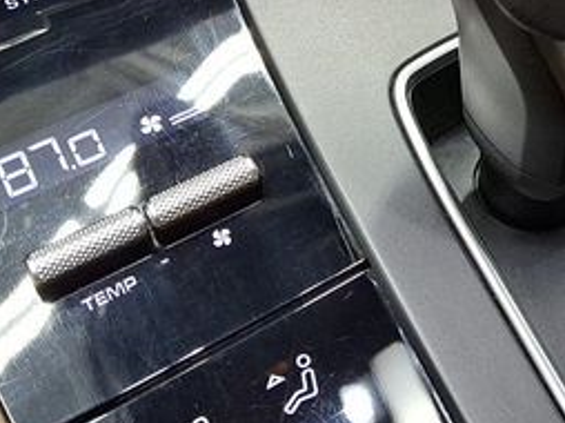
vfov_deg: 22.2
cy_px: -18
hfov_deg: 29.2
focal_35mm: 63
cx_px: 532
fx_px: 1027
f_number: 1.8
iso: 271
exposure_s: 1/24
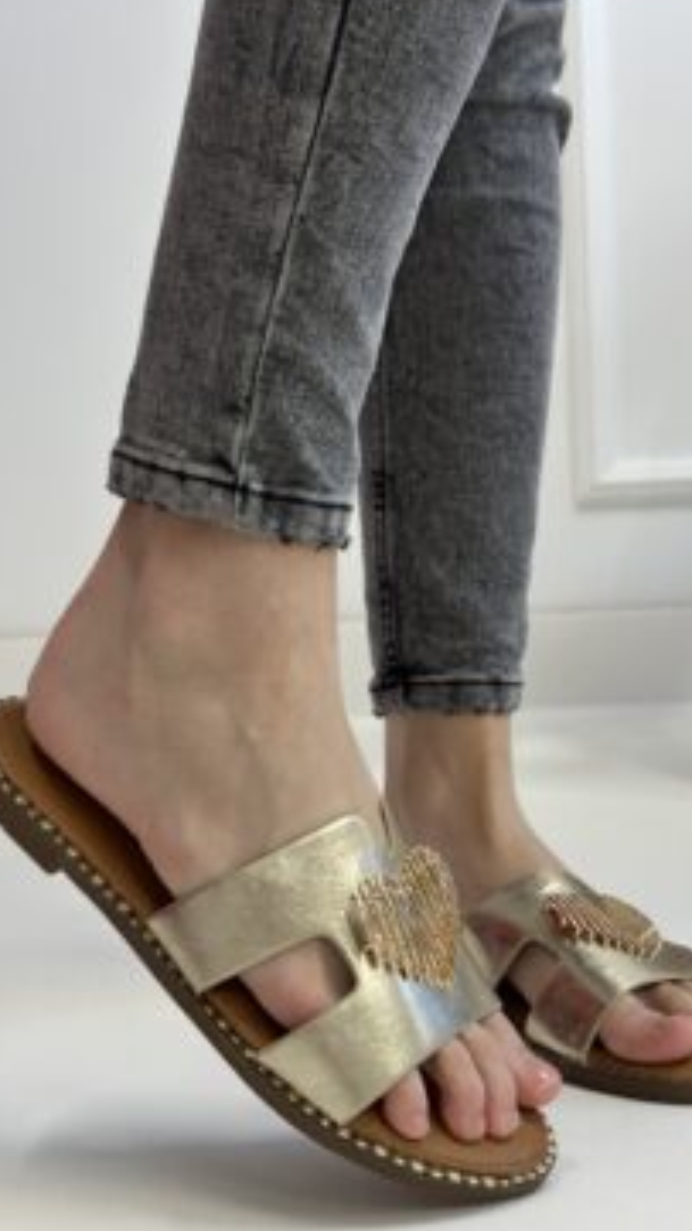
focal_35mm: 58
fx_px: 1892
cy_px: 638
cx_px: 365
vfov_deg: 36.0
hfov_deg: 20.7
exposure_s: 1/100
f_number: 1.78
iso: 125
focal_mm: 6.86
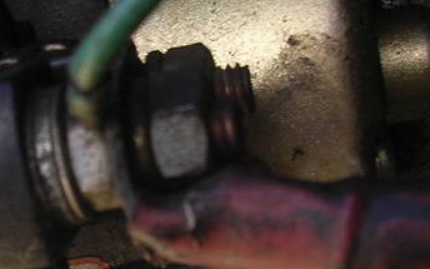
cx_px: 64
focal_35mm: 95
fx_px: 1113
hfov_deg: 21.5
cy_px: 243
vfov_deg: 13.6
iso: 100
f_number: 2.8
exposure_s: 1/155
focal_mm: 5.8
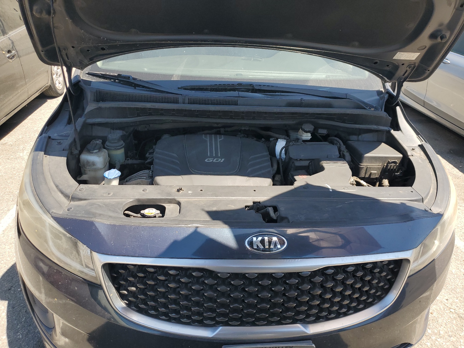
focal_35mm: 26
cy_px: 174
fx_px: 349
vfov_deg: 53.1
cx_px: 232
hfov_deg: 67.3
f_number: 1.5
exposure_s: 1/1000
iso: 50
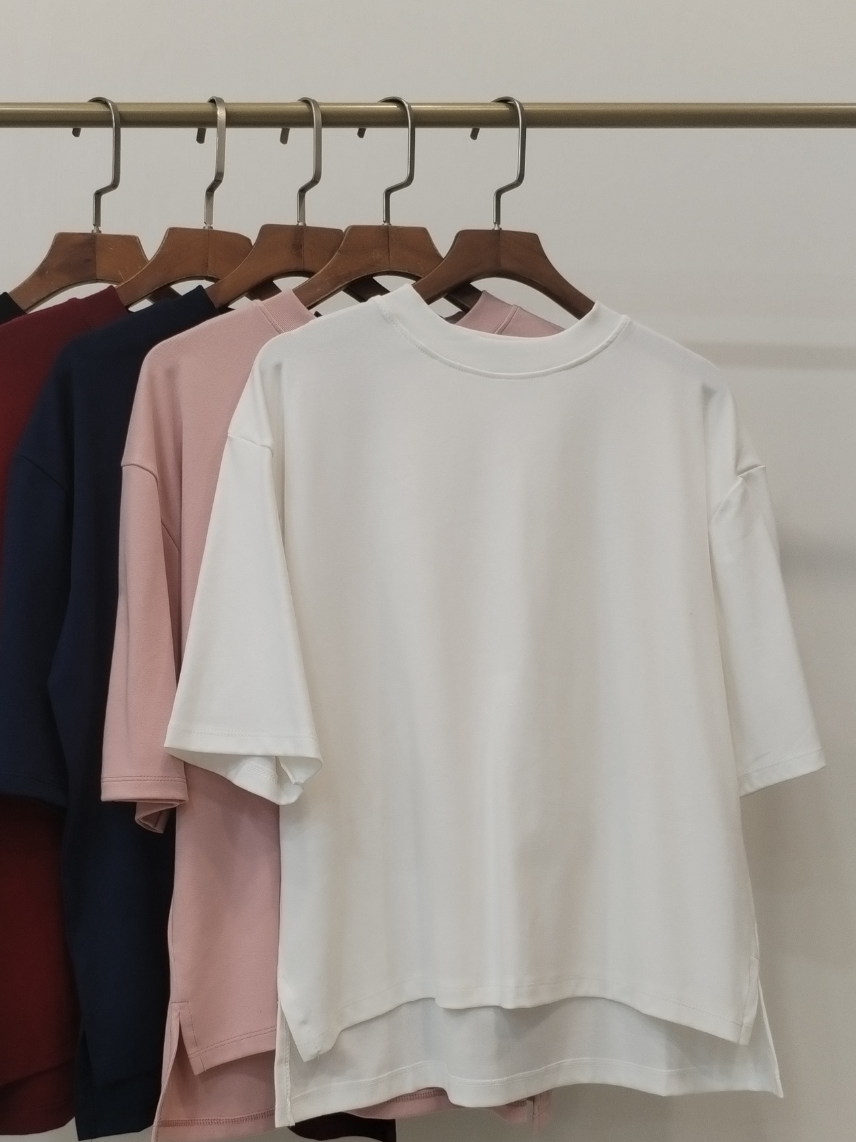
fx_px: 1352
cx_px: 303
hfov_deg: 34.9
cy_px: 730
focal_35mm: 41
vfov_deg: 45.3
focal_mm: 4.75
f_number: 1.8
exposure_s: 1/50
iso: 211
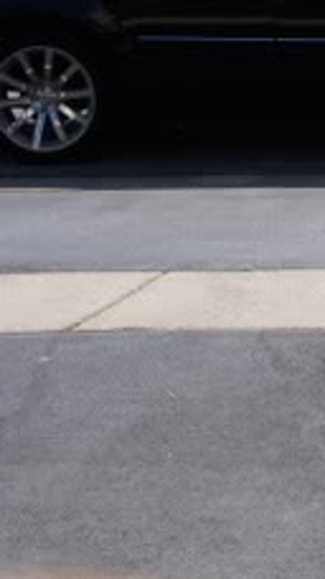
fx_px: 2762
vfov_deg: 11.9
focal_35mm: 180
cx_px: 914
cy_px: 48
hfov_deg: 6.3
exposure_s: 1/320
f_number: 6.9
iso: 100
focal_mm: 7.9
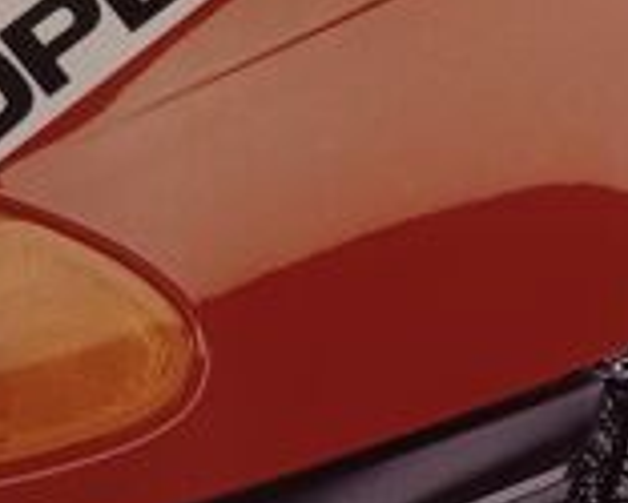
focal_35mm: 100
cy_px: 406
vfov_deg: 15.3
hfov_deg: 18.3
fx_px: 1860
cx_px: 729
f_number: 1.8
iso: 1250
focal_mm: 4.6
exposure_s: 1/20
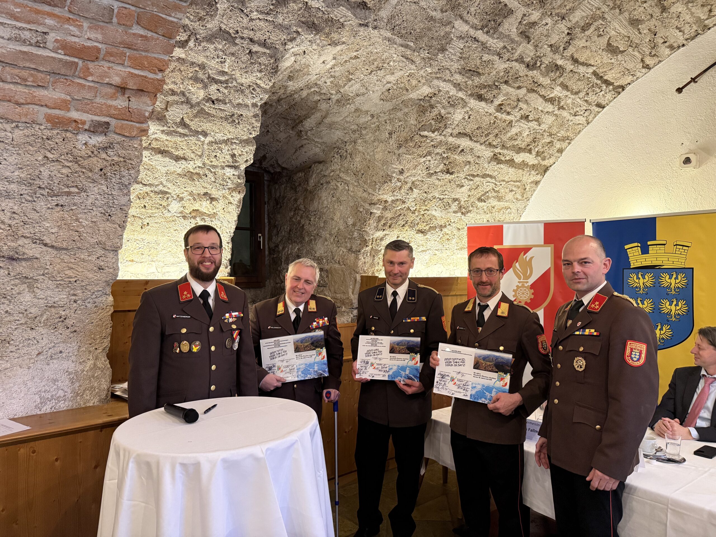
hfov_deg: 71.6
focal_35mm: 24
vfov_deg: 56.8
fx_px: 496
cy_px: 268
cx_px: 358
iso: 500
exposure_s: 1/50
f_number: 1.78
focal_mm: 6.76
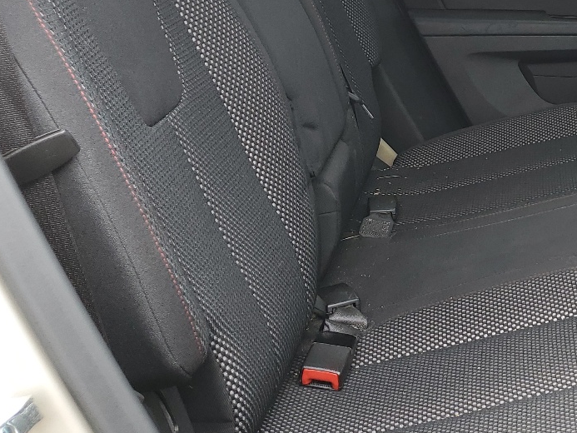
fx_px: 1000
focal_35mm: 60
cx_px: 579
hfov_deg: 30.0
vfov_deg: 24.1
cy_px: 92
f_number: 1.5
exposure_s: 1/200
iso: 50
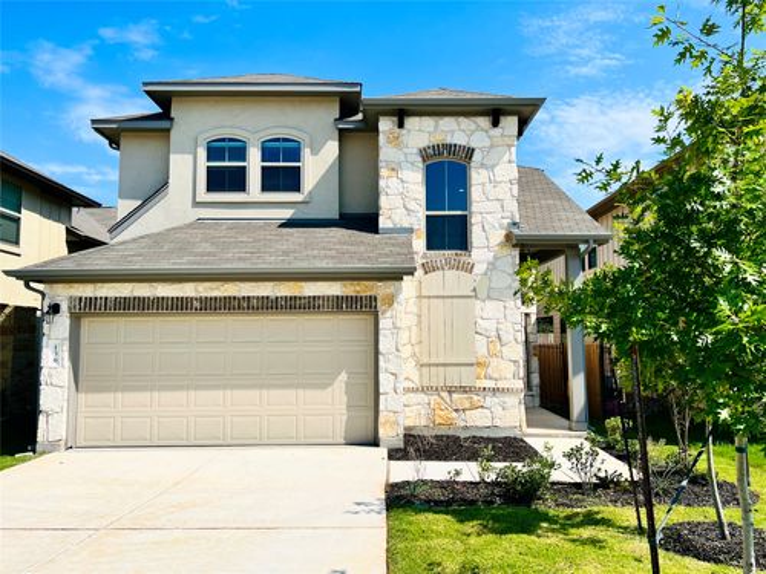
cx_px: 383
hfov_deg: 67.3
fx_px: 575
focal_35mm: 26
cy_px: 287
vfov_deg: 53.1
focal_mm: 5.7
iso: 50
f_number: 1.5
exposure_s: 1/6211
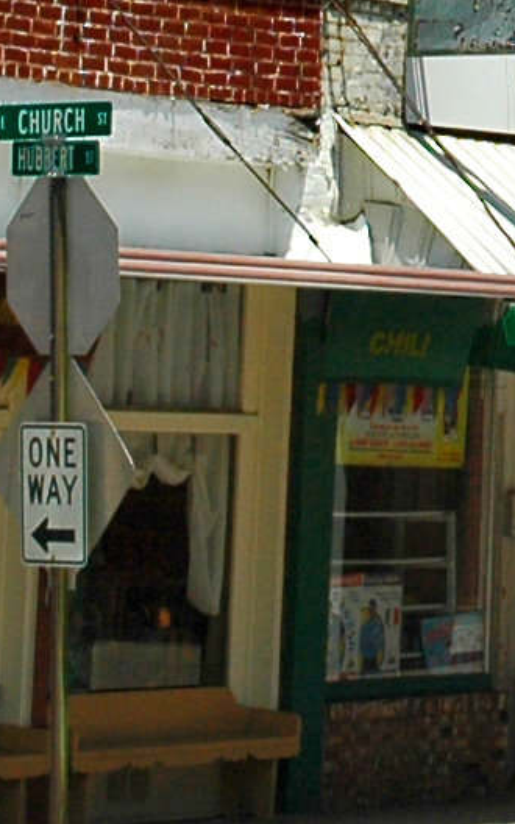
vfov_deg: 7.0
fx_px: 6647
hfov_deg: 4.3
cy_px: -537
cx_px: 1543
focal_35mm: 296
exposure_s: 1/500
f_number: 11
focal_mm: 34
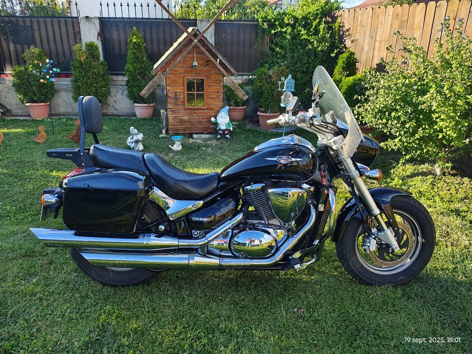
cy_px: 177
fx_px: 341
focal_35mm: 25
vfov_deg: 54.9
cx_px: 236
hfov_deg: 69.4
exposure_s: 1/200
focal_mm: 5.89
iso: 133
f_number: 1.4
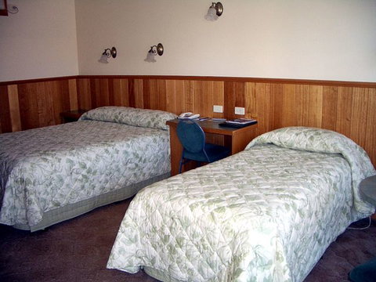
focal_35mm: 35
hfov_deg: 52.6
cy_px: 141
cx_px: 188
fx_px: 380
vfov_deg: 40.7
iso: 100
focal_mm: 5.8
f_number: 2.6
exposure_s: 1/60
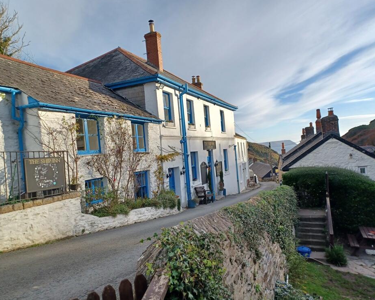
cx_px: 192
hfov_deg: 64.1
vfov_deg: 53.2
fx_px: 300
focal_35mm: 27
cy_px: 153
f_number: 1.8
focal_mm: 4.6
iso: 32
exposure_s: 1/407
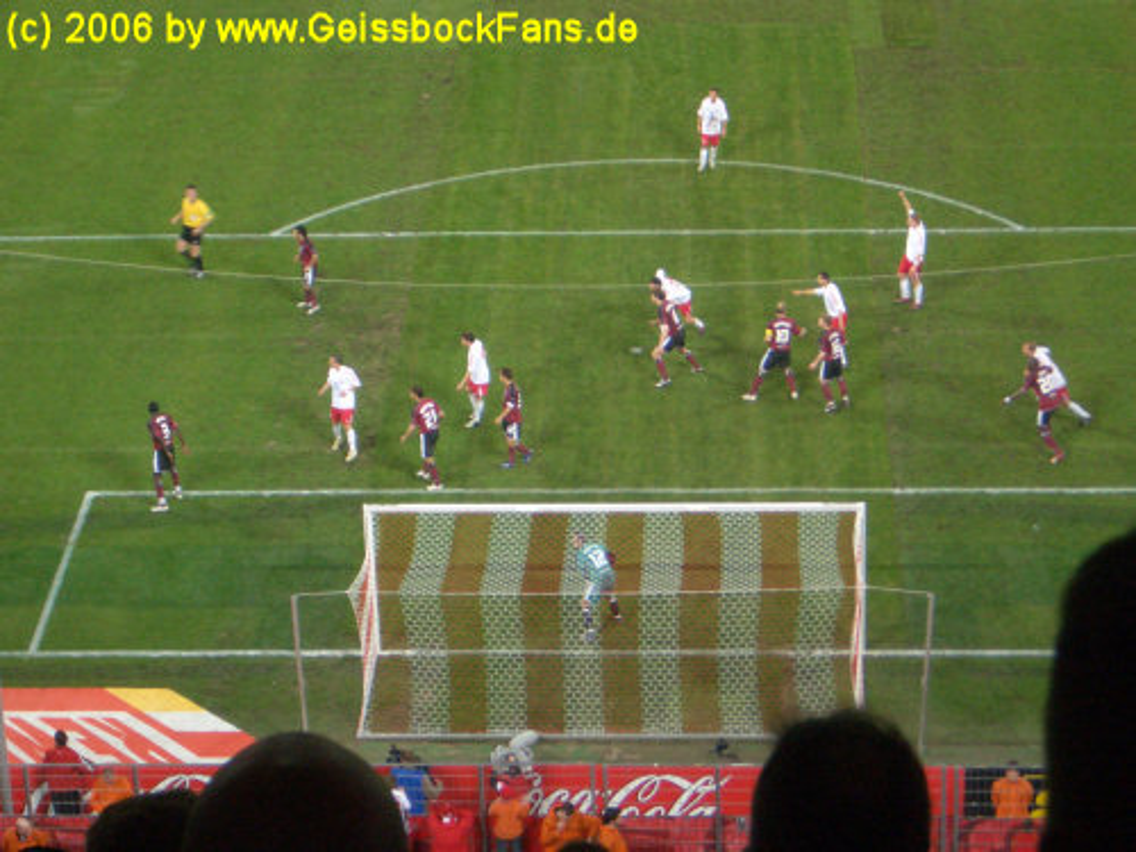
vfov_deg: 14.1
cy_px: 426
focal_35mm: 105
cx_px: 568
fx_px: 3446
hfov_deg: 18.7
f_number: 4.8
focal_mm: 17.4
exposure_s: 1/40
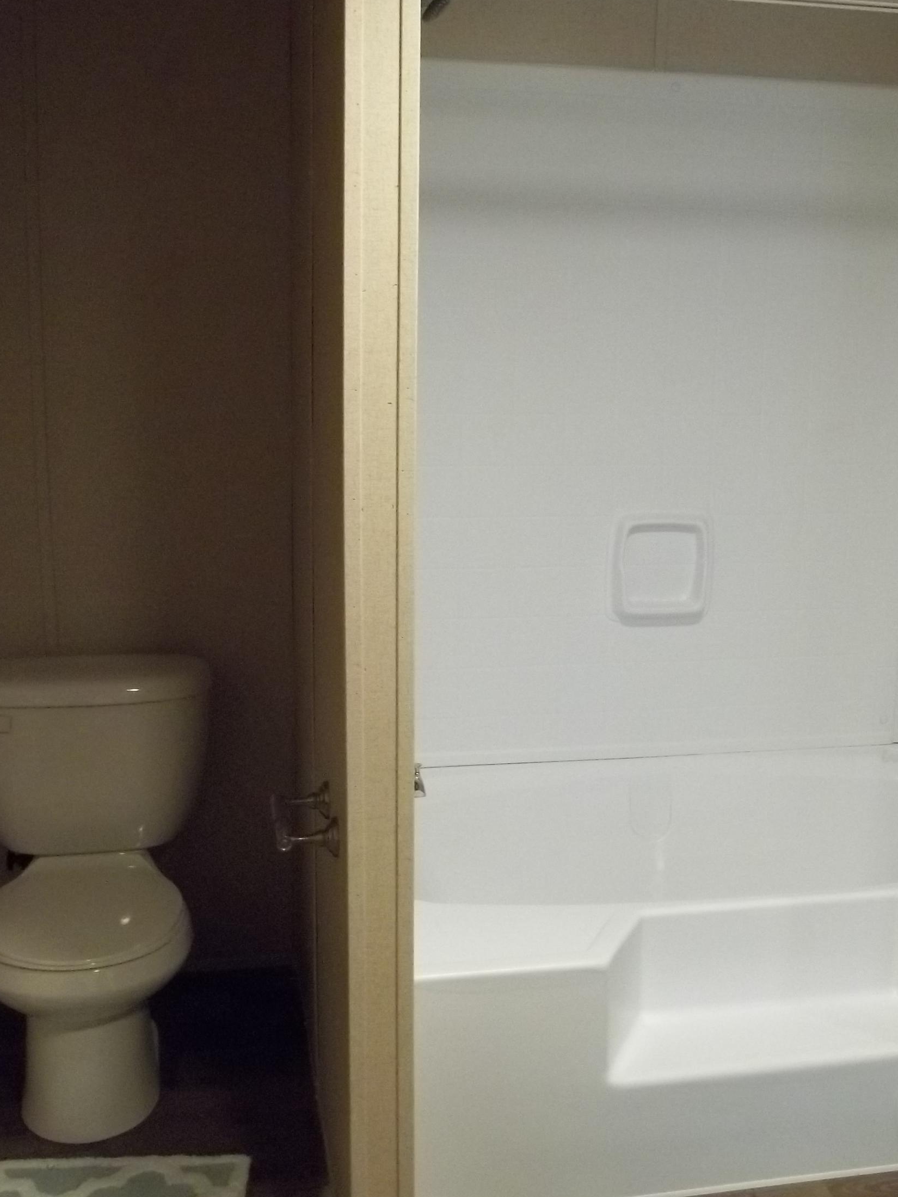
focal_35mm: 45
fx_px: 1557
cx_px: 630
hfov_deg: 31.8
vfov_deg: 42.1
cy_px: 589
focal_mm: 5.9
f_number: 3.3
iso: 320
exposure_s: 1/40
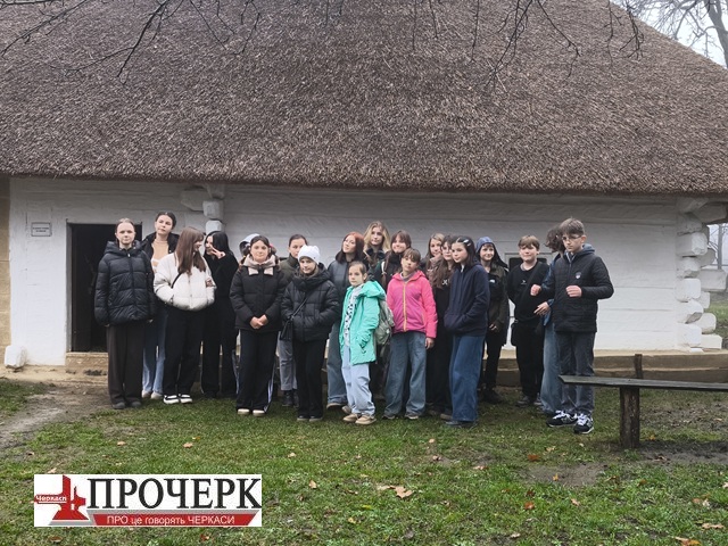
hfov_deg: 47.9
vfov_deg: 36.8
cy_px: 273
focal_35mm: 39
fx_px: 820
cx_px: 364
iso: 200
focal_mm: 6.92
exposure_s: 1/238
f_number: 1.9
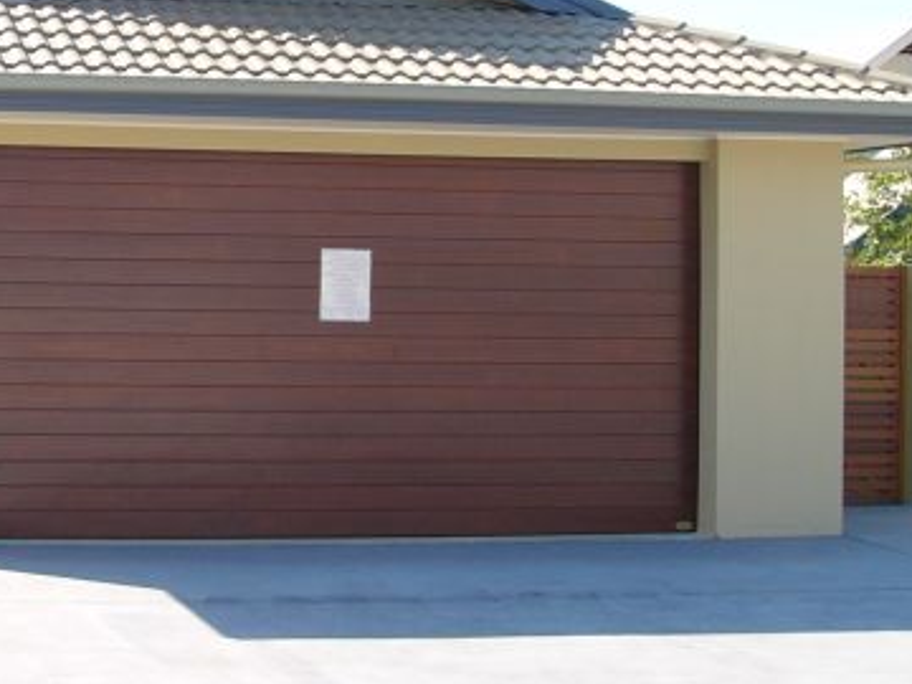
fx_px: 2108
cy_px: 198
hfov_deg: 23.3
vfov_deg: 18.4
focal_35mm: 80
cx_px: -13
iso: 50
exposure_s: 1/320
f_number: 2.8
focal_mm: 6
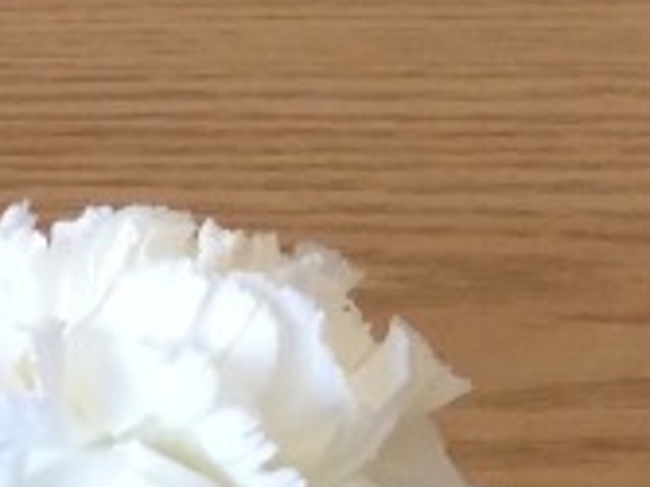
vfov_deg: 7.0
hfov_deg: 8.3
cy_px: 1056
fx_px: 3790
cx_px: -1319
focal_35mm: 202
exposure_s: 1/60
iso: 32
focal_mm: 3.3
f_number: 2.4
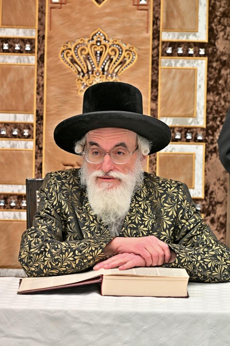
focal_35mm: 180
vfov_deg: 11.4
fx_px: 1726
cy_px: 173
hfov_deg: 7.6
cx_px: 115
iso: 200
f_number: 4
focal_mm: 120
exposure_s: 1/250
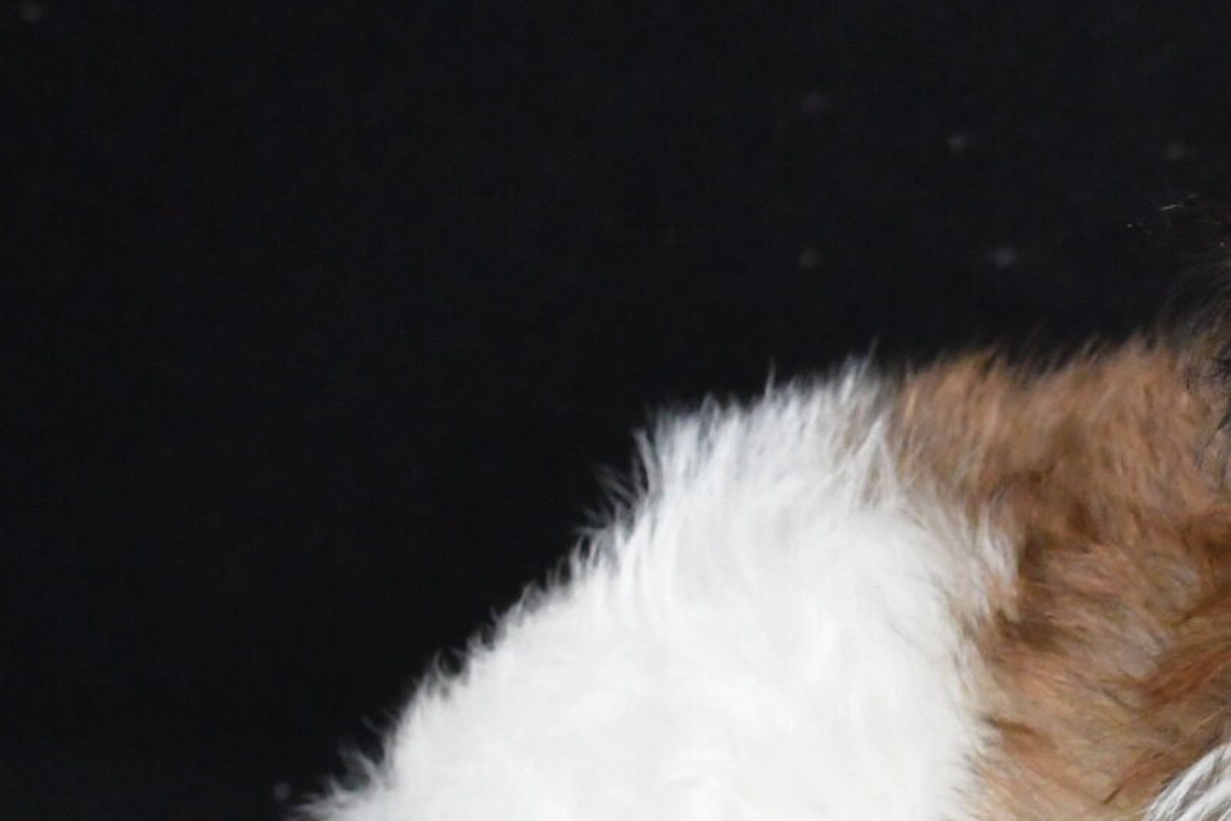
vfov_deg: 10.2
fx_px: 4548
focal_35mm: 133
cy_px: 817
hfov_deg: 14.6
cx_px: 1673
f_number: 11
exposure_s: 1/400
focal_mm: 28
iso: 6400
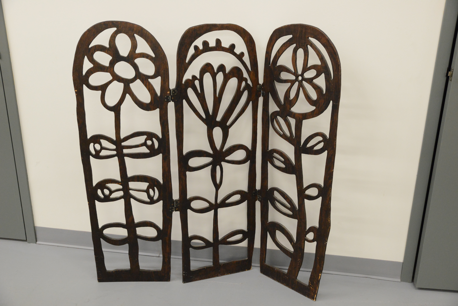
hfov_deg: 53.1
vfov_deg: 36.9
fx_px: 458
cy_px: 153
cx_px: 229
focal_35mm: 36
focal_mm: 36
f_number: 5
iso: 4000
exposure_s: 1/125
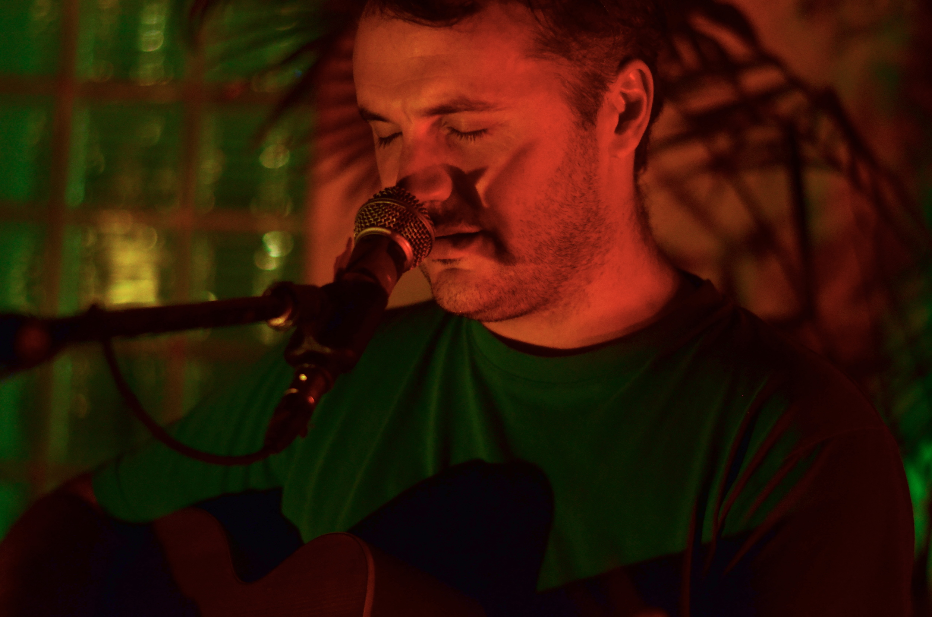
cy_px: 308
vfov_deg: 18.1
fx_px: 1938
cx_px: 466
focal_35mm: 75
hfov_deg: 27.0
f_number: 1.8
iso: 1600
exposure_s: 1/80
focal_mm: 50
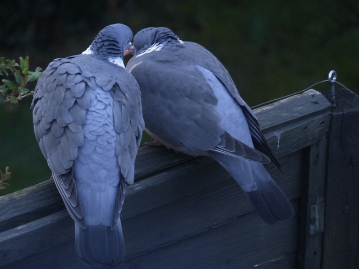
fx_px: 4283
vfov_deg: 3.6
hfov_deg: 4.8
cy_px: 134
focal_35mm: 413
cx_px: 180
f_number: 2.8
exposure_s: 1/100
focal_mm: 74.3
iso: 400
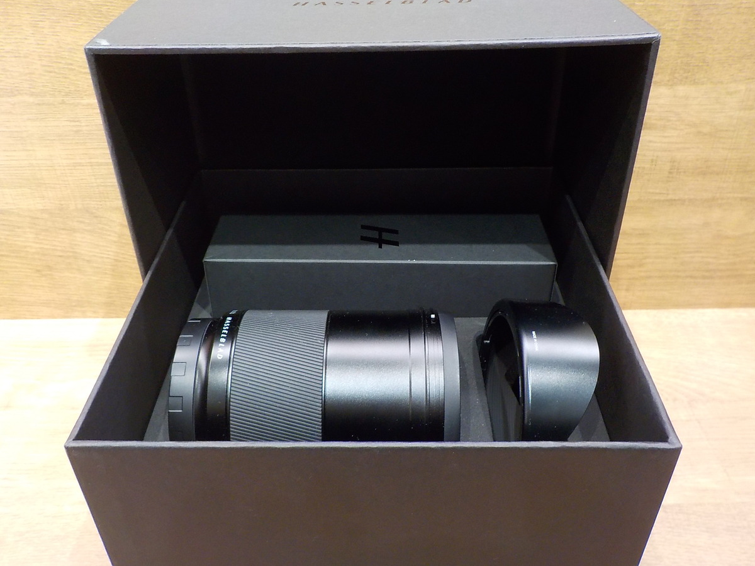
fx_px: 654
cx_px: 378
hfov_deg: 60.0
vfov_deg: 46.8
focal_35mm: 30
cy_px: 283
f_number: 3.3
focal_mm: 4.1
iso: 250
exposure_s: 1/30
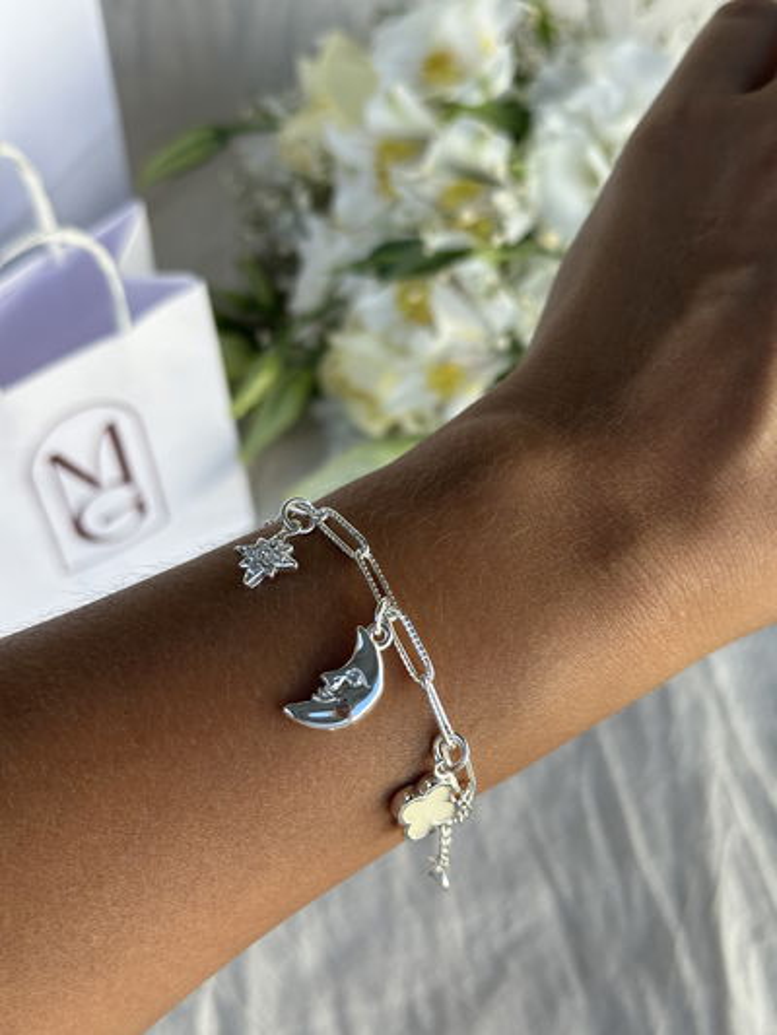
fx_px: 1436
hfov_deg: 30.3
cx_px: 388
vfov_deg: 39.6
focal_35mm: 48
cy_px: 518
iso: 64
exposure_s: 1/719
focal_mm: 6.86
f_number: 1.78
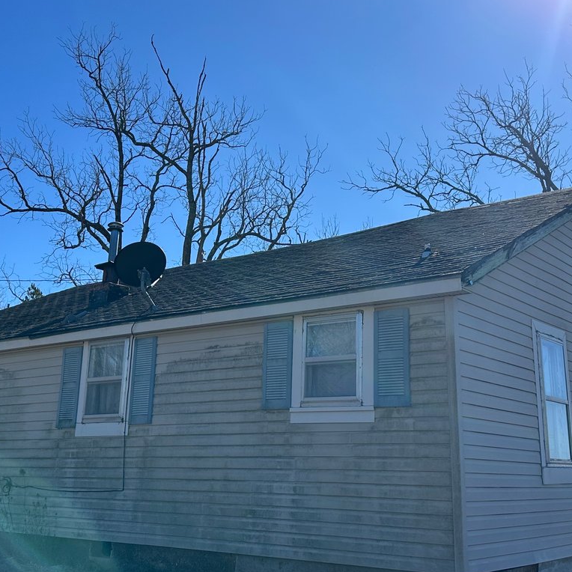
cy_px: 262
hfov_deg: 40.0
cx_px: 284
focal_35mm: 42
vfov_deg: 40.0
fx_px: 785
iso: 80
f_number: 1.78
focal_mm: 6.86
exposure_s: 1/5848
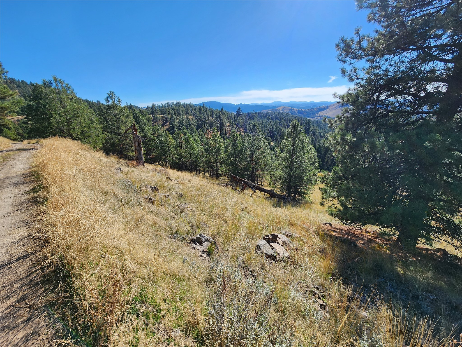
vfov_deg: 89.9
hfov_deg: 106.2
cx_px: 231
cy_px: 174
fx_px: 174
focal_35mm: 13
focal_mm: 2.2
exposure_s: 1/2027
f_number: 2.2
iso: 50
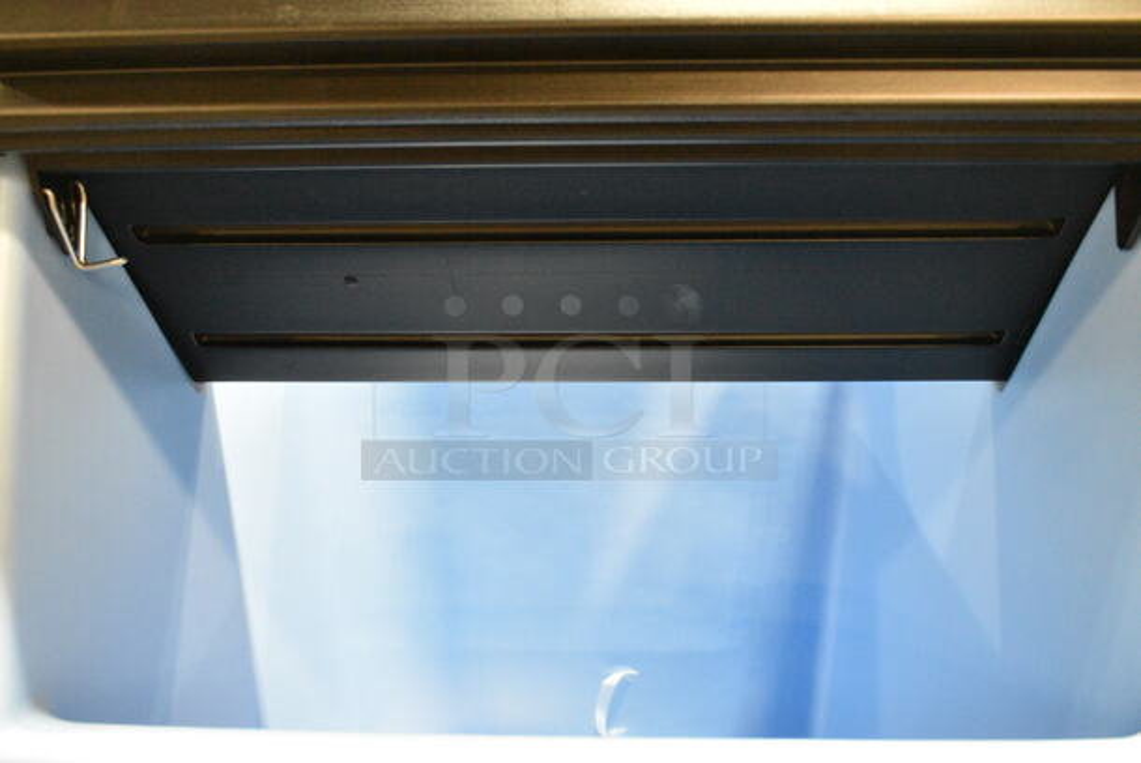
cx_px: 570
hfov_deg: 61.9
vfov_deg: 43.7
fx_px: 952
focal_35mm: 30
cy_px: 382
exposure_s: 1/160
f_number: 6.3
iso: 6400
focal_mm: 20
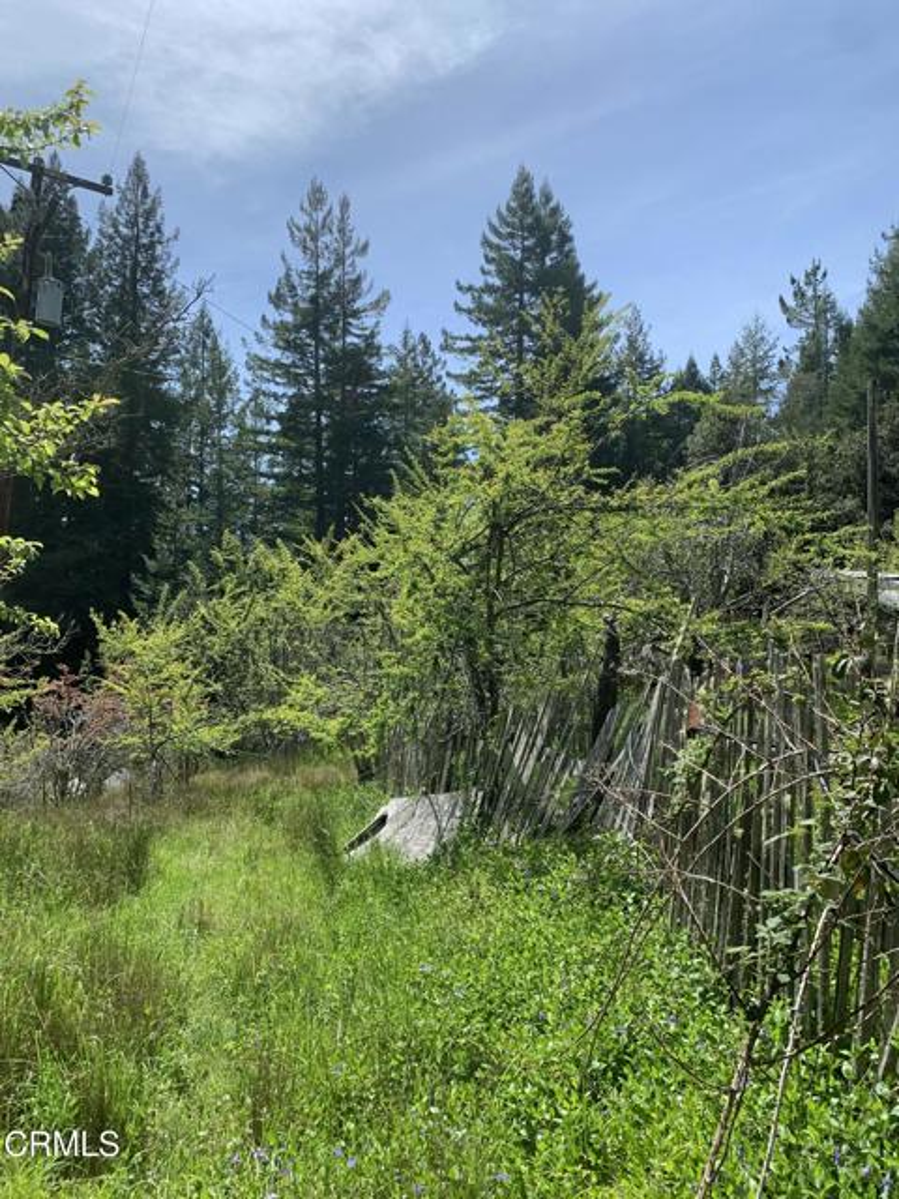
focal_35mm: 26
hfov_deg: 53.1
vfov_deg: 67.3
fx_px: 900
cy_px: 600
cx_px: 450
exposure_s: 1/1779
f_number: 1.8
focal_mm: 4.25
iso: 25
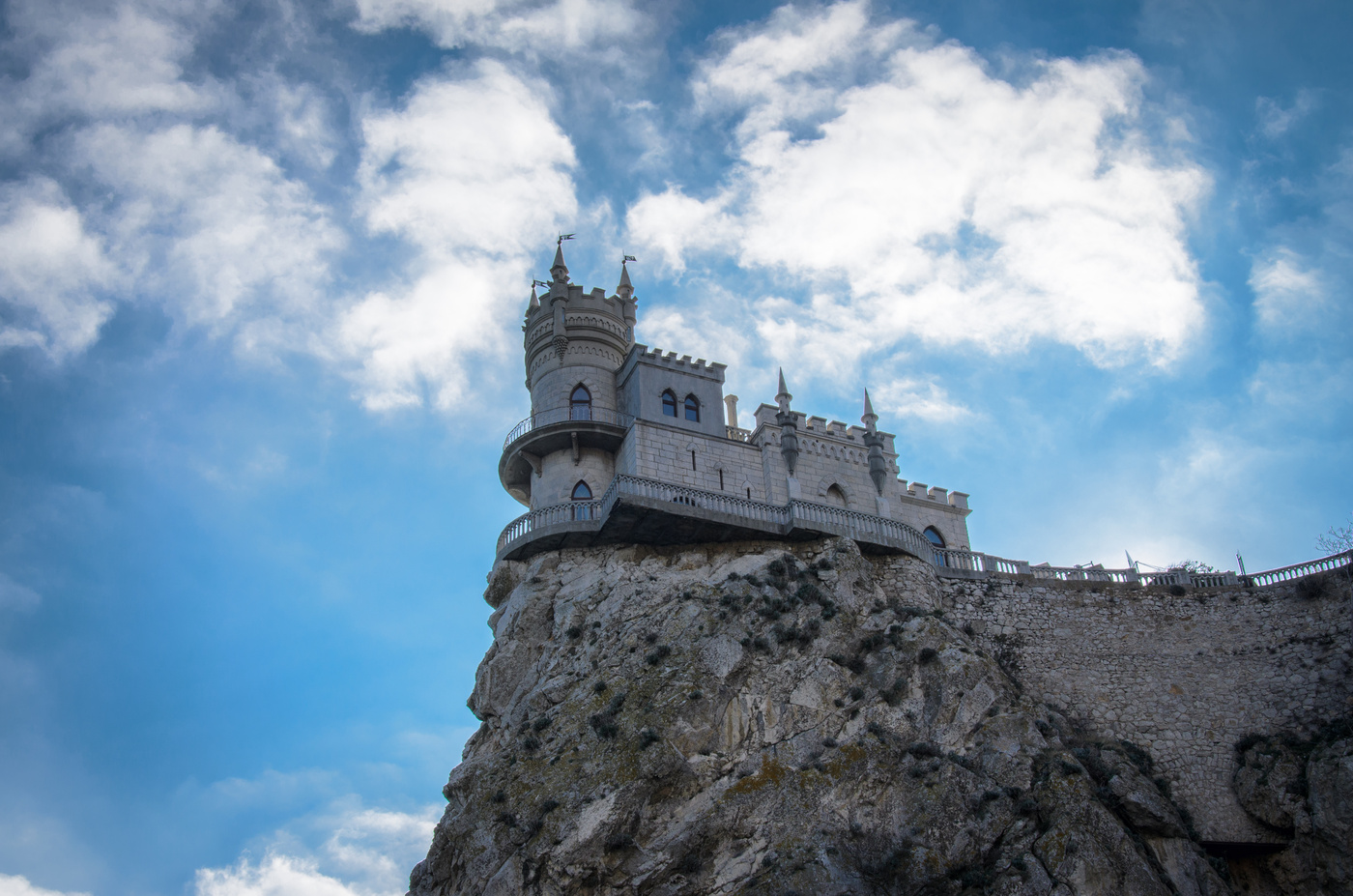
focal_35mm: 42
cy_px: 448
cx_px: 676
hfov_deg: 46.5
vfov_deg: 31.8
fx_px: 1575
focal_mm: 28
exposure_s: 1/250
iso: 100
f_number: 10
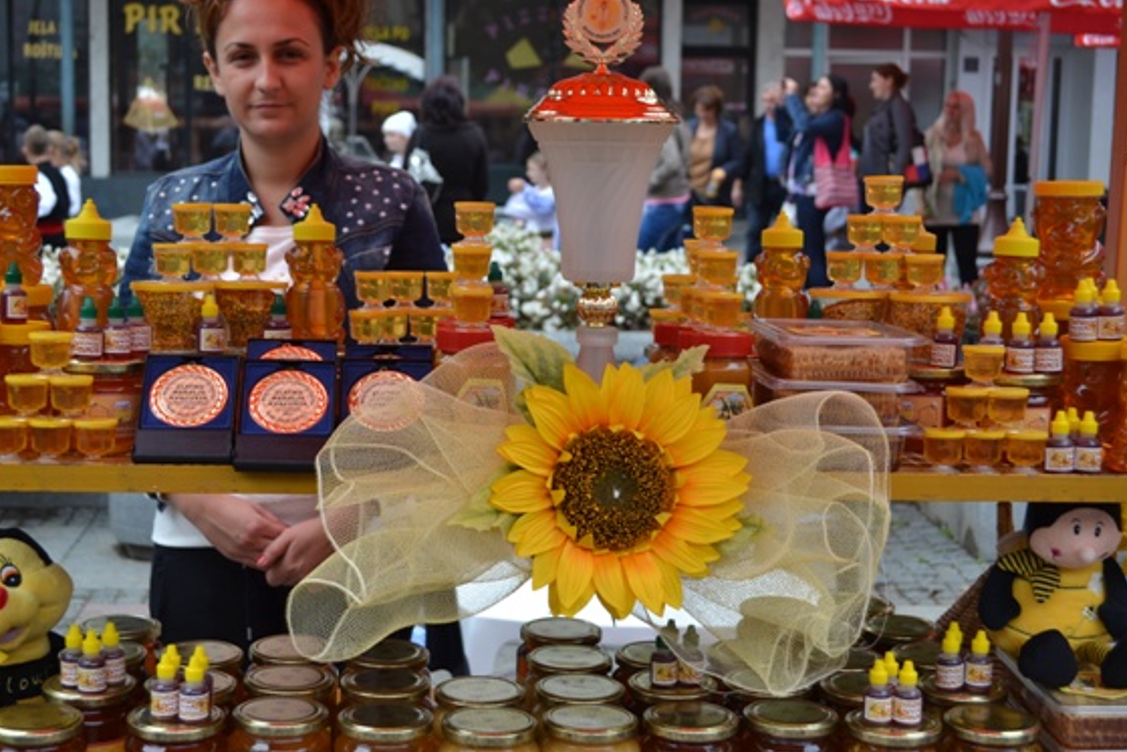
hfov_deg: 36.2
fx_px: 1722
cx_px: 508
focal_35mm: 55
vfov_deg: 24.6
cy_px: 360
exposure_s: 1/125
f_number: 5.6
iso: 100
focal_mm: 32
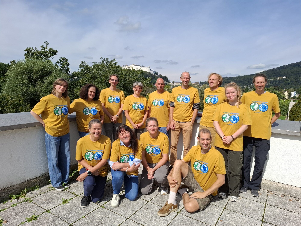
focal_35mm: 23
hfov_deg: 73.9
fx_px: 200
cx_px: 150
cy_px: 113
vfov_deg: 58.9
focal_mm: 5.54
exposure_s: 1/2294
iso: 50
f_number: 1.8
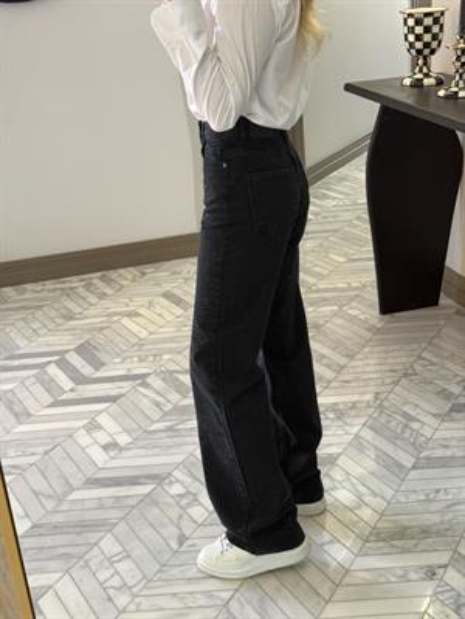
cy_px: 310
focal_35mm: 48
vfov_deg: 39.7
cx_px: 232
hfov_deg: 30.3
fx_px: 860
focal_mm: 6.76
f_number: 1.78
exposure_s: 1/33
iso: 200
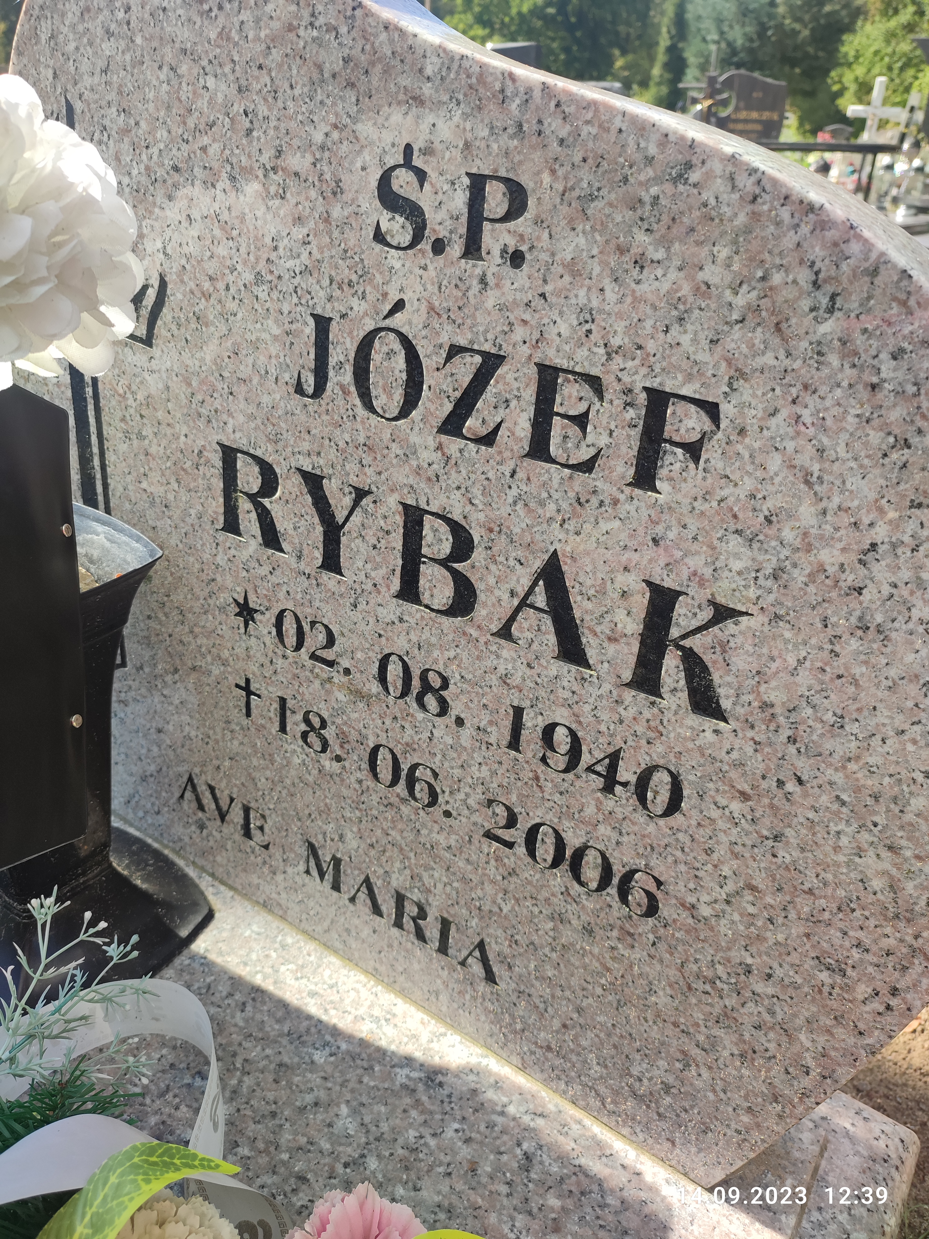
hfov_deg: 54.9
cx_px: 464
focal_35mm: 25
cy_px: 620
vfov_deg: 69.4
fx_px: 895
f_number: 1.9
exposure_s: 1/276
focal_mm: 6.04
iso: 50
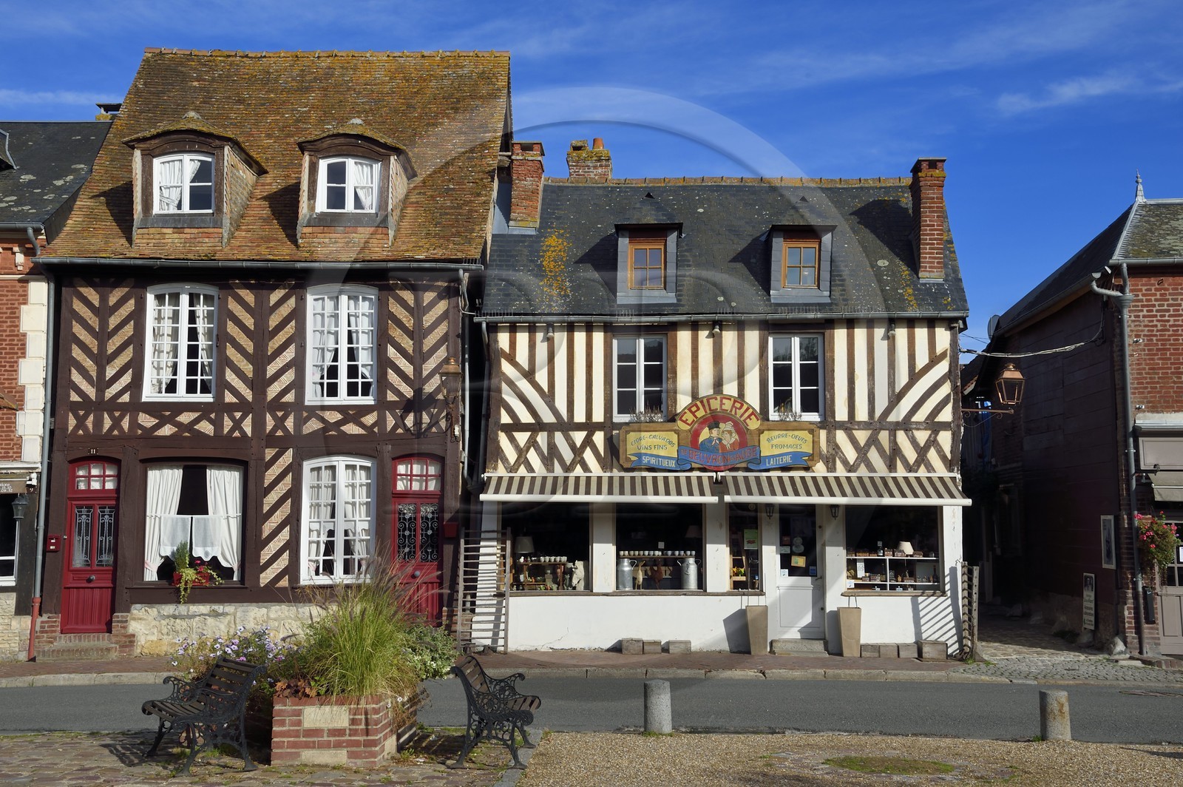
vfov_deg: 30.5
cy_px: 394
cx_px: 592
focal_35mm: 44
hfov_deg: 44.5
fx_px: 1445
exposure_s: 1/200
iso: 200
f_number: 16
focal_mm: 44
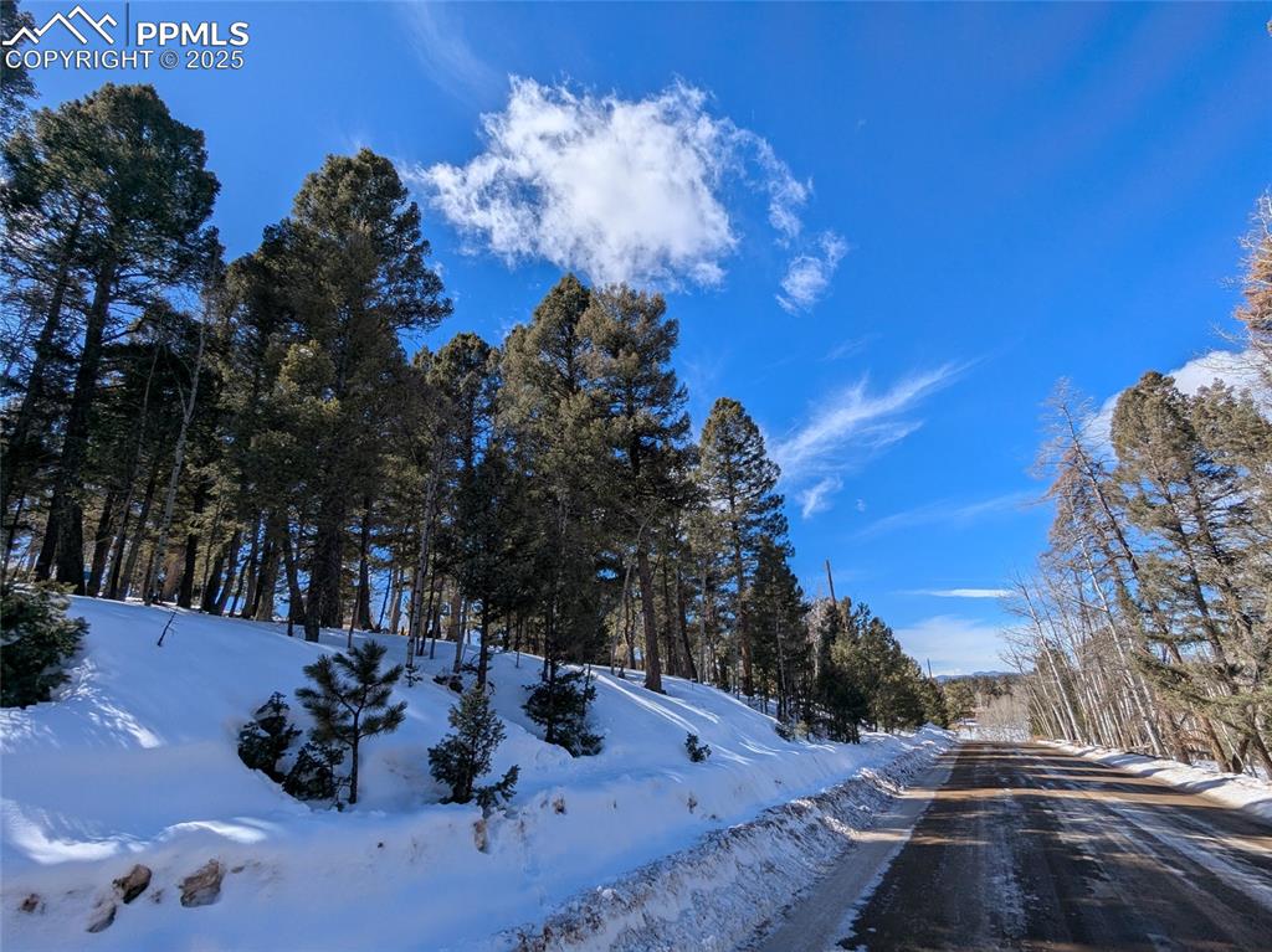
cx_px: 636
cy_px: 476
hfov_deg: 94.5
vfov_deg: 78.1
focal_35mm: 16
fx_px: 588
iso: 47
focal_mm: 2.35
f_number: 2.2
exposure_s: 1/2020
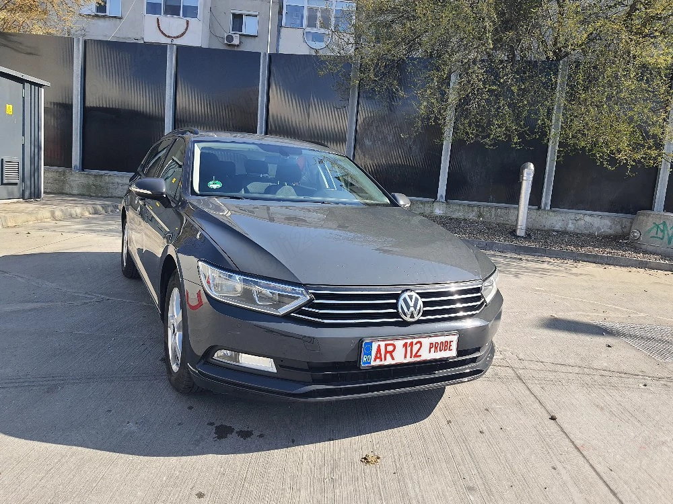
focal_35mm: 26
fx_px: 505
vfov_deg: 53.1
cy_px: 252
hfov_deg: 67.3
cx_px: 336
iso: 50
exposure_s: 1/1000
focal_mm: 4.32
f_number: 1.7
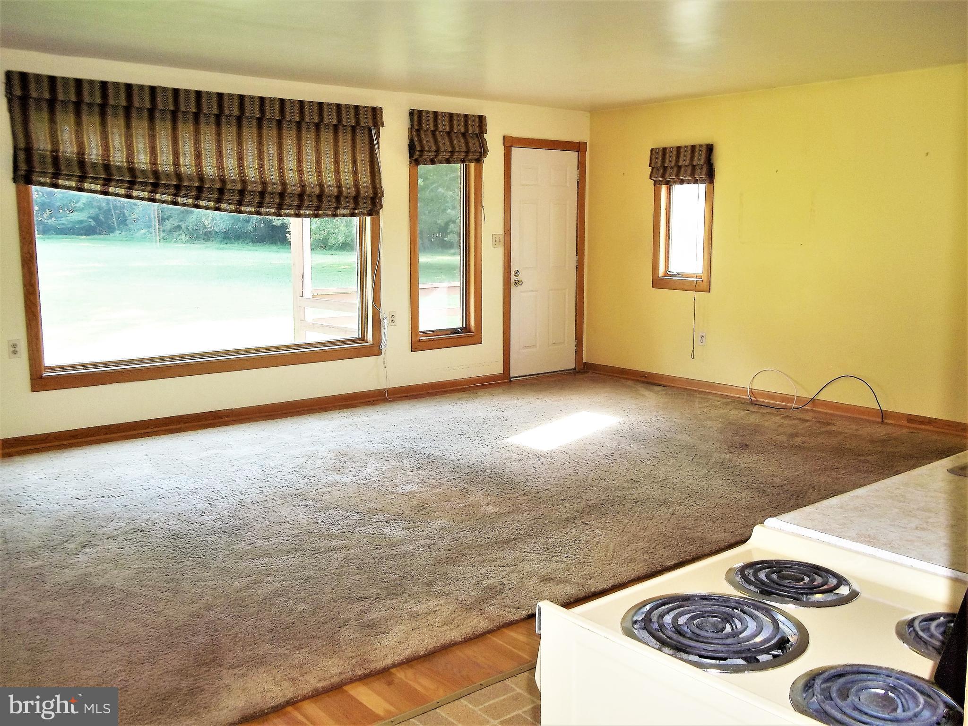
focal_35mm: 32
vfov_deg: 44.2
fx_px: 895
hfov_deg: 56.8
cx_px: 484
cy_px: 363
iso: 80
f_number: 2.9
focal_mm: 5.7
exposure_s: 1/50
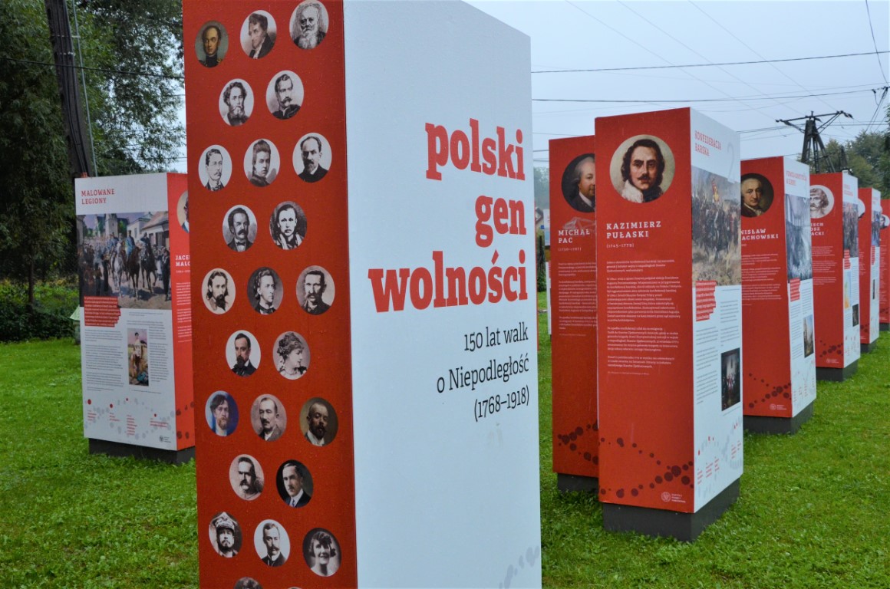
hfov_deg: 53.2
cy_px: 294
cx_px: 445
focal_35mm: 36
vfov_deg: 36.7
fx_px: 888
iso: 800
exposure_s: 1/320
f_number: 9
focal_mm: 24
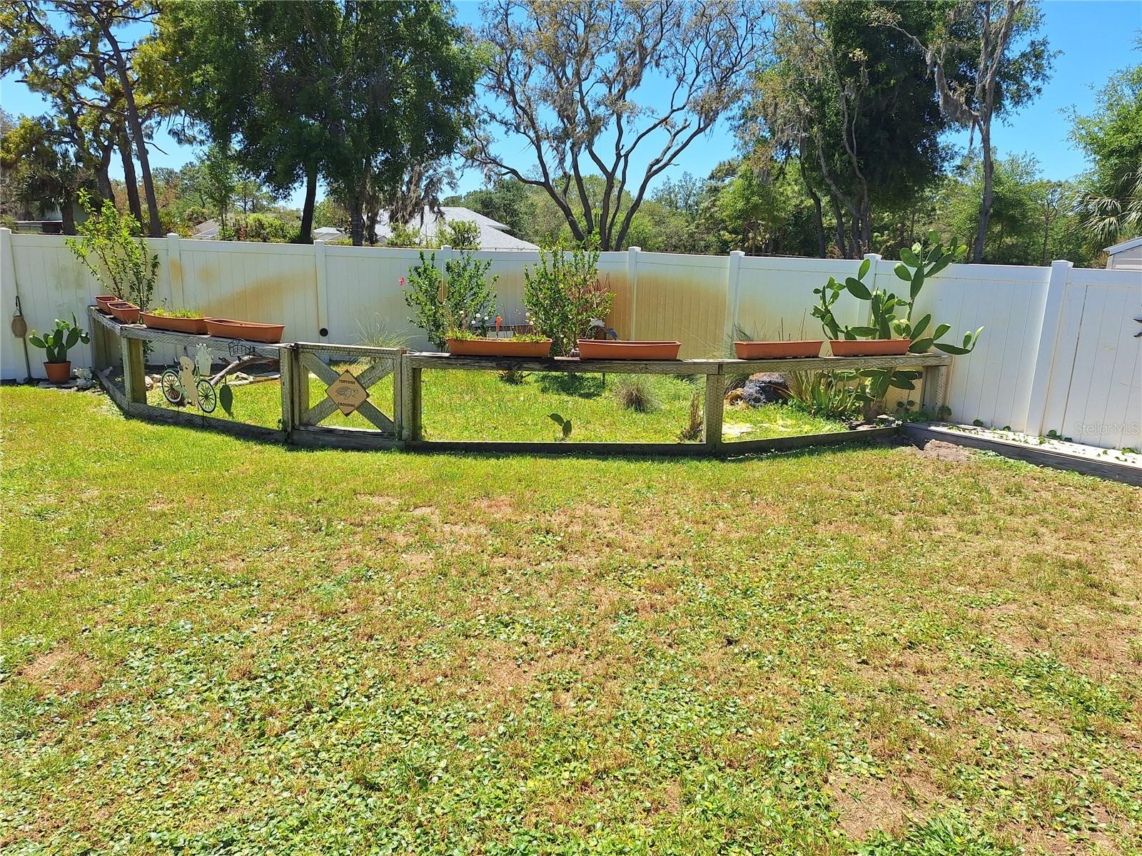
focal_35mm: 23
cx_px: 571
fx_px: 759
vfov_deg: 58.9
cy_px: 428
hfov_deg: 73.9
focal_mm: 5.54
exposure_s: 1/2315
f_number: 1.8
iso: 40
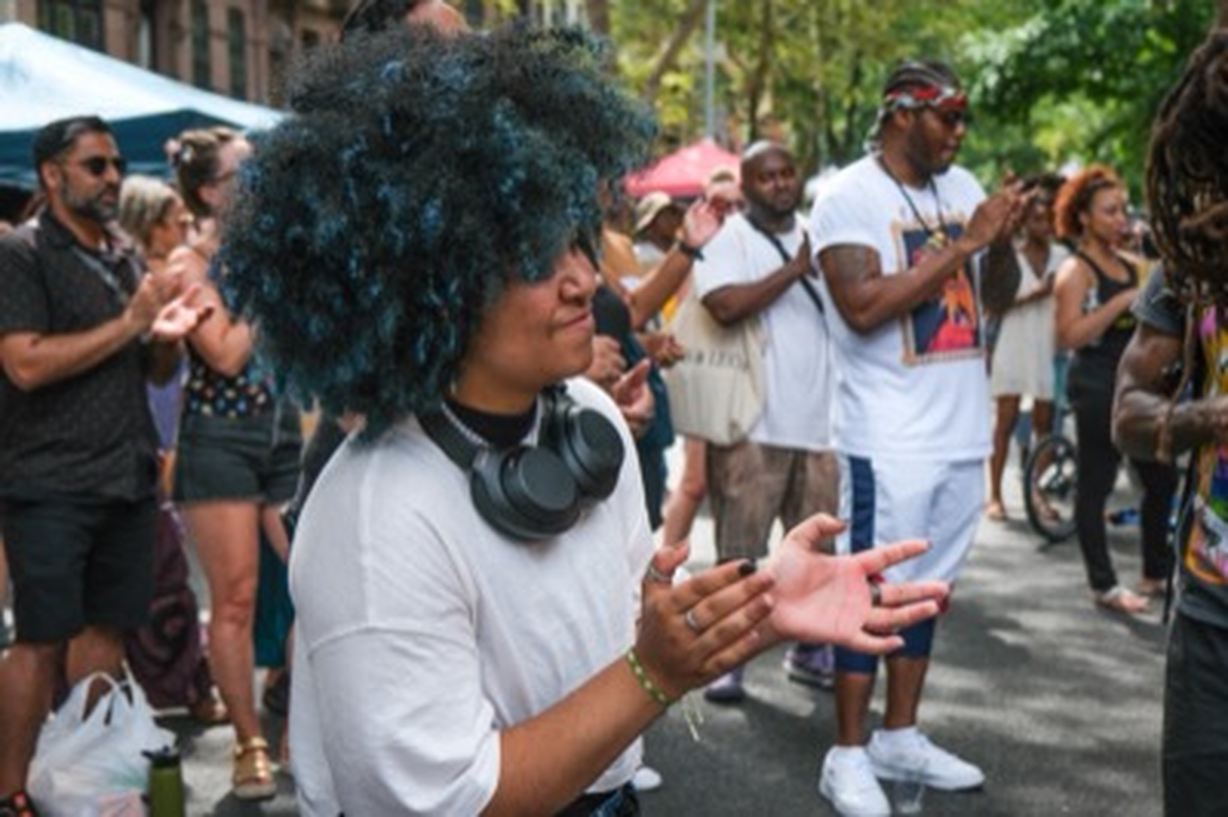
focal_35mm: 49
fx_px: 1670
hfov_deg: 40.4
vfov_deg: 27.5
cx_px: 614
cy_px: 408
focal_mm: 32.5
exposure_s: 1/800
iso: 400
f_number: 4
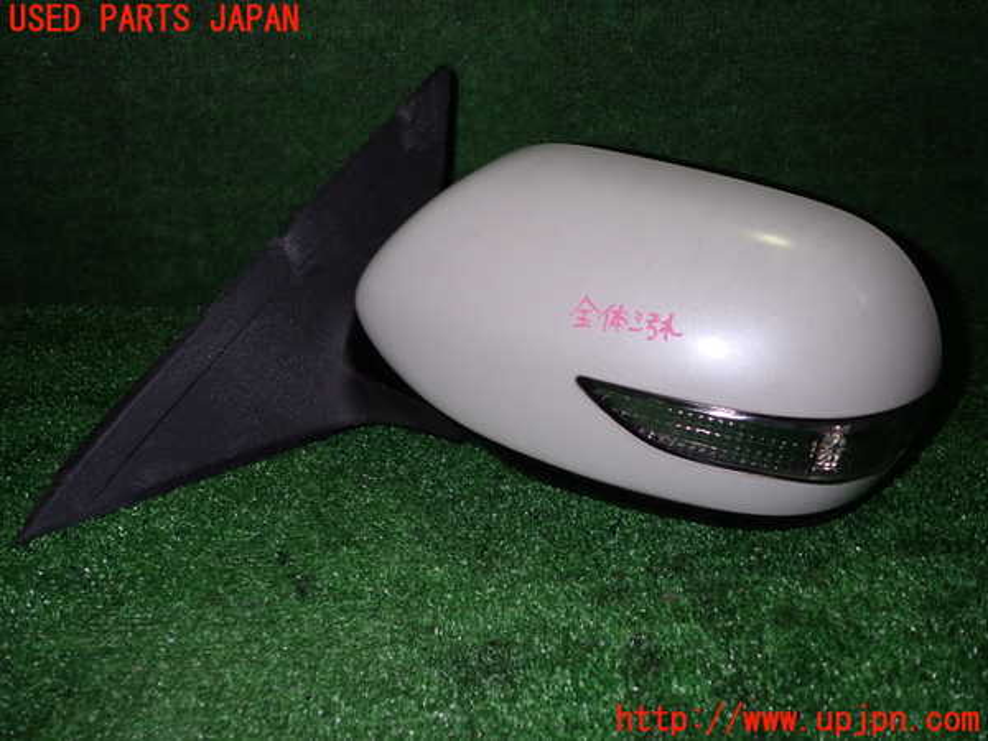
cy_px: 370
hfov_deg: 60.0
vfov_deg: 46.8
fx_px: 856
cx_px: 494
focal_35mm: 30
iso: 200
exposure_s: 1/30
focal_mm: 5.4
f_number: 6.3
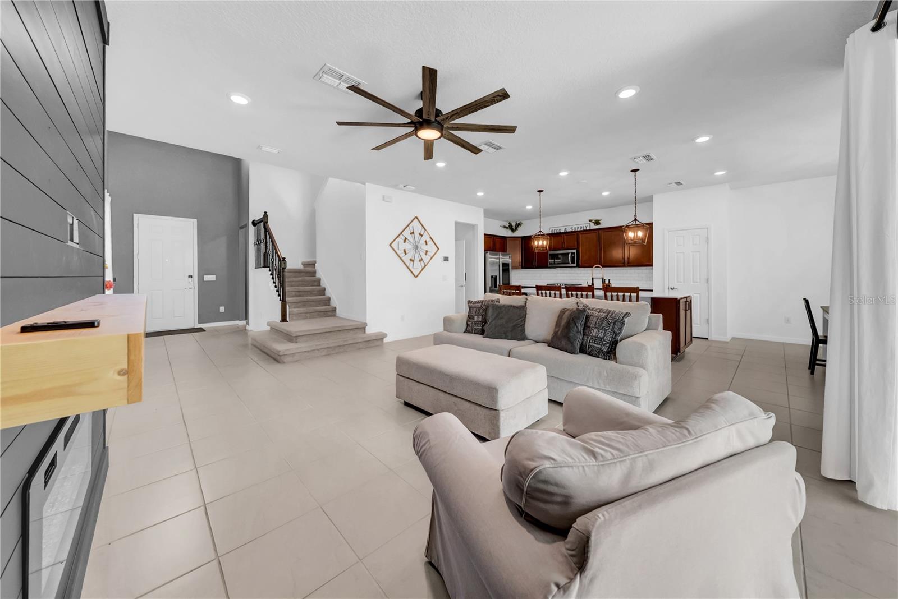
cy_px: 300
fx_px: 299
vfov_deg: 90.1
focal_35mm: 12
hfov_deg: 112.6
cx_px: 449
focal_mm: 12
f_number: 7.1
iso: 800
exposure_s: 1/20
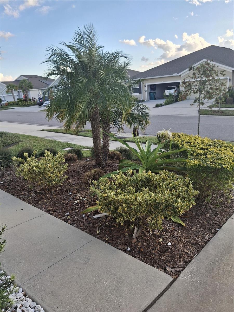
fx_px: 225
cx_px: 117
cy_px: 156
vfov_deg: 69.4
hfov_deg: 54.9
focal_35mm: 25
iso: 32
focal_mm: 4.69
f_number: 1.8
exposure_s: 1/677
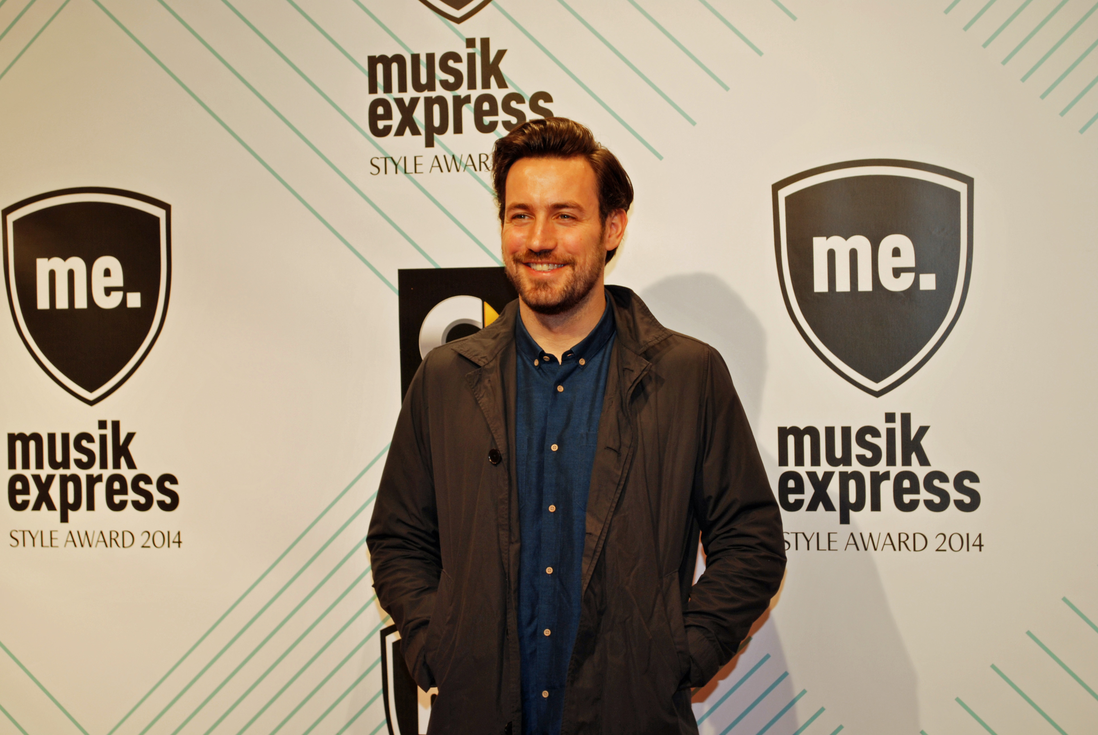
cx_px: 549
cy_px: 368
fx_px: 2519
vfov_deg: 16.6
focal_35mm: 82
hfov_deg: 24.6
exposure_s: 1/100
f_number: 5.6
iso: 200
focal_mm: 55
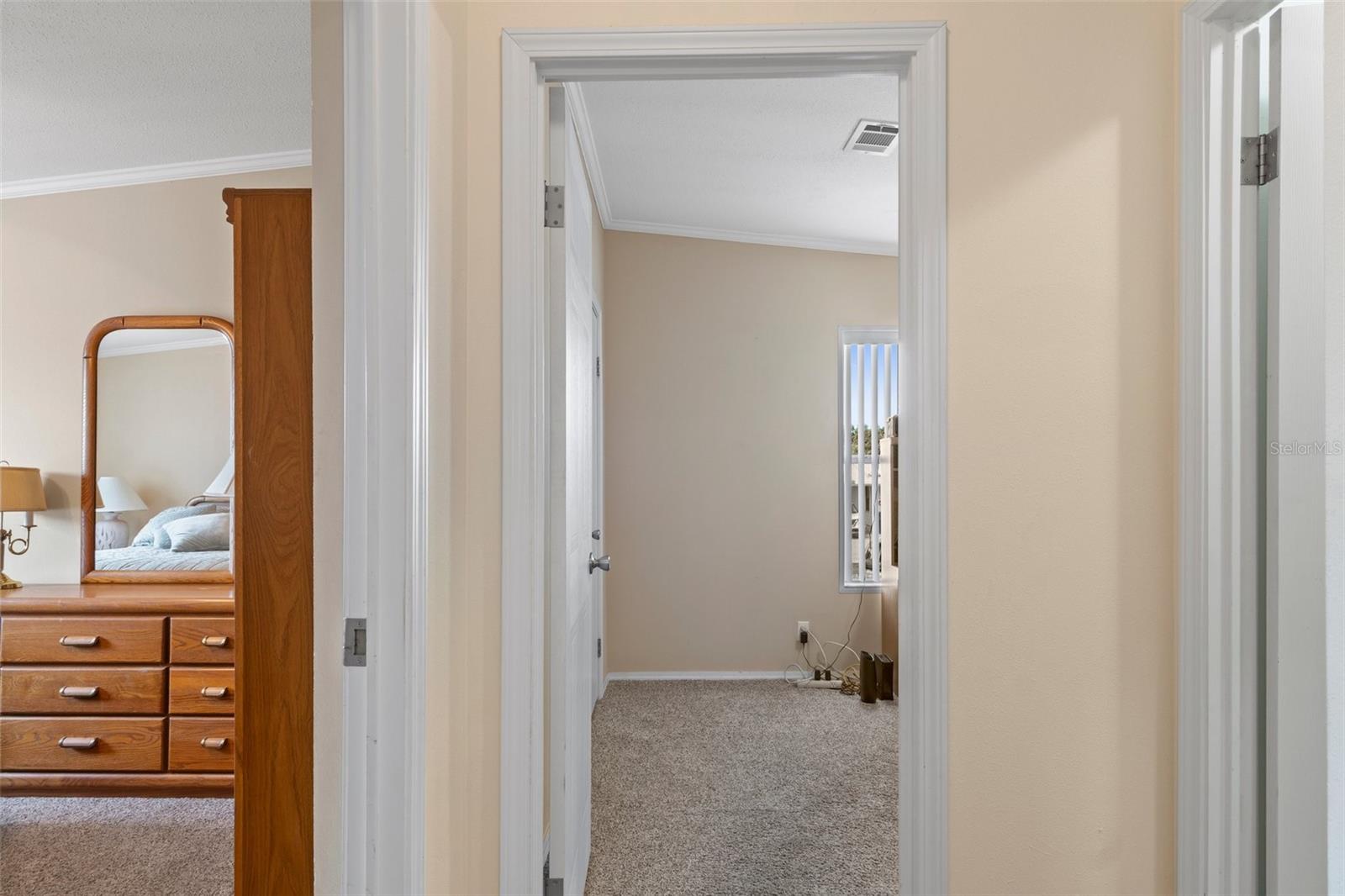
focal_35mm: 20
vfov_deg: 63.2
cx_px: 672
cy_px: 448
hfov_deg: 85.4
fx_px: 728
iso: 320
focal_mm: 13
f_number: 8
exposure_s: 2
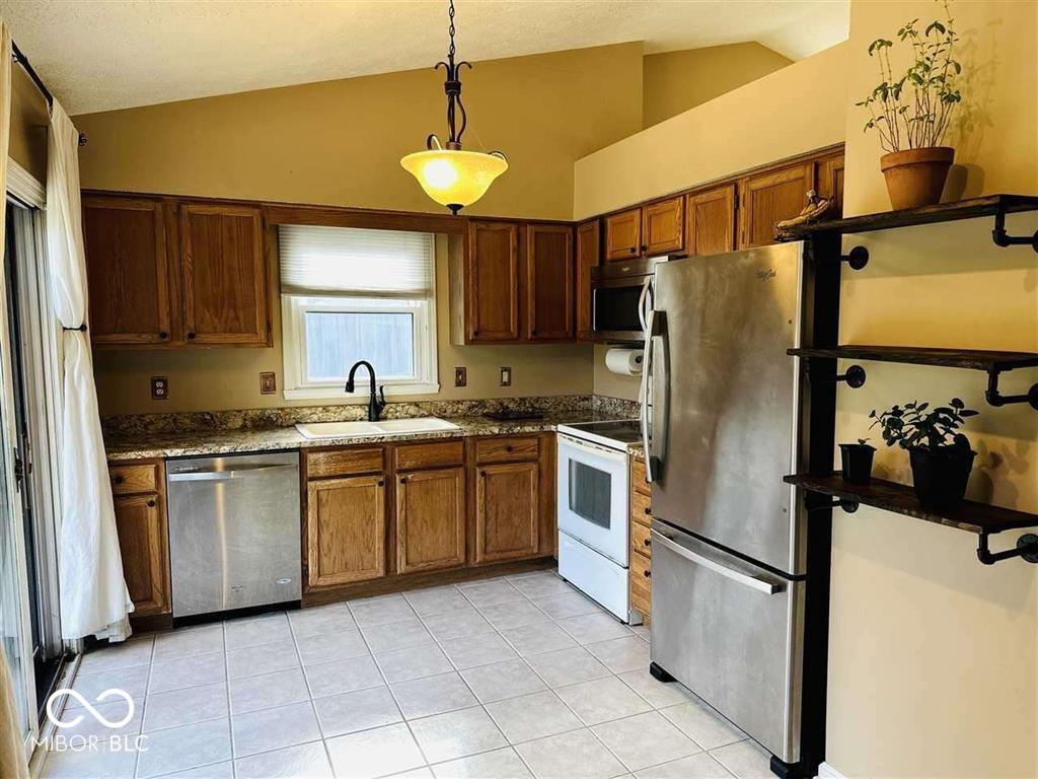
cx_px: 519
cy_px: 390
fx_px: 720
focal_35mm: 24
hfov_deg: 71.6
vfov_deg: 56.8
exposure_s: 1/120
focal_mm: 6.86
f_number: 1.78
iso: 125
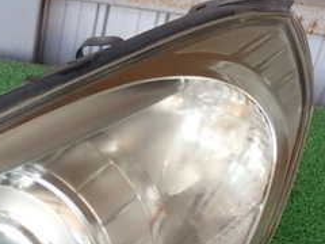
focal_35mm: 80
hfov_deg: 23.1
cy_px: 226
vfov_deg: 18.1
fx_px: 751
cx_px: -27
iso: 100
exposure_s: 1/60
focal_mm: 5.79
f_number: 2.4
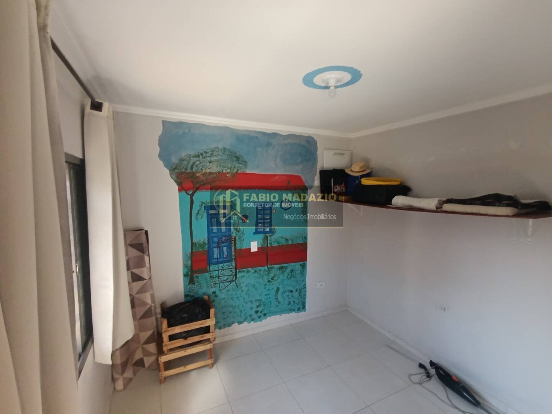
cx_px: 276
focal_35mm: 16
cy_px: 207
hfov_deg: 94.5
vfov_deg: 78.1
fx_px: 255
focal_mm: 1.65
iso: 250
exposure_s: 1/120
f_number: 2.2
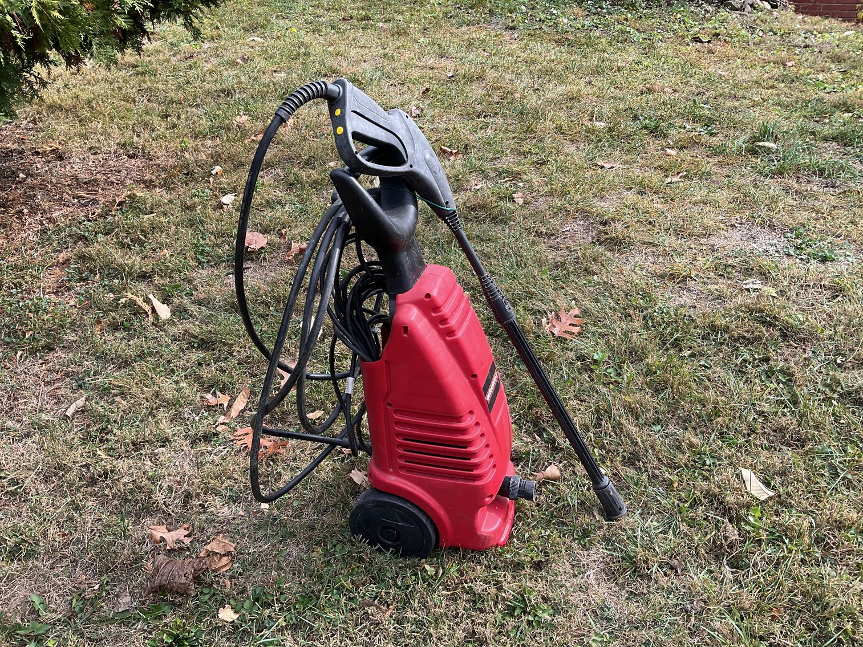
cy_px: 324
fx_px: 723
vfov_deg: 48.2
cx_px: 432
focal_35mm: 29
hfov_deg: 61.7
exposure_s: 1/291
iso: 16
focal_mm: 3
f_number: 1.8
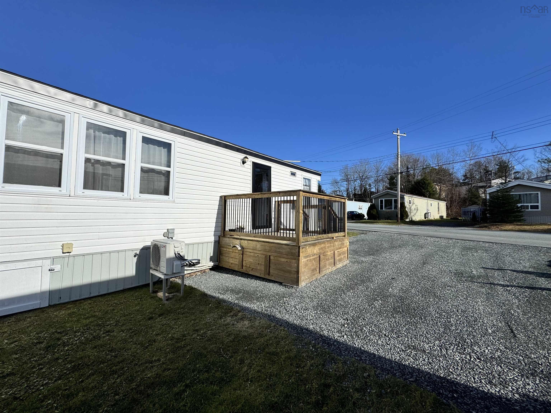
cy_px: 206
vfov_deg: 85.7
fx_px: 223
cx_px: 276
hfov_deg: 102.1
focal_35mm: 14
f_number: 2.2
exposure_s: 1/3906
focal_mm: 2.22
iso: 40
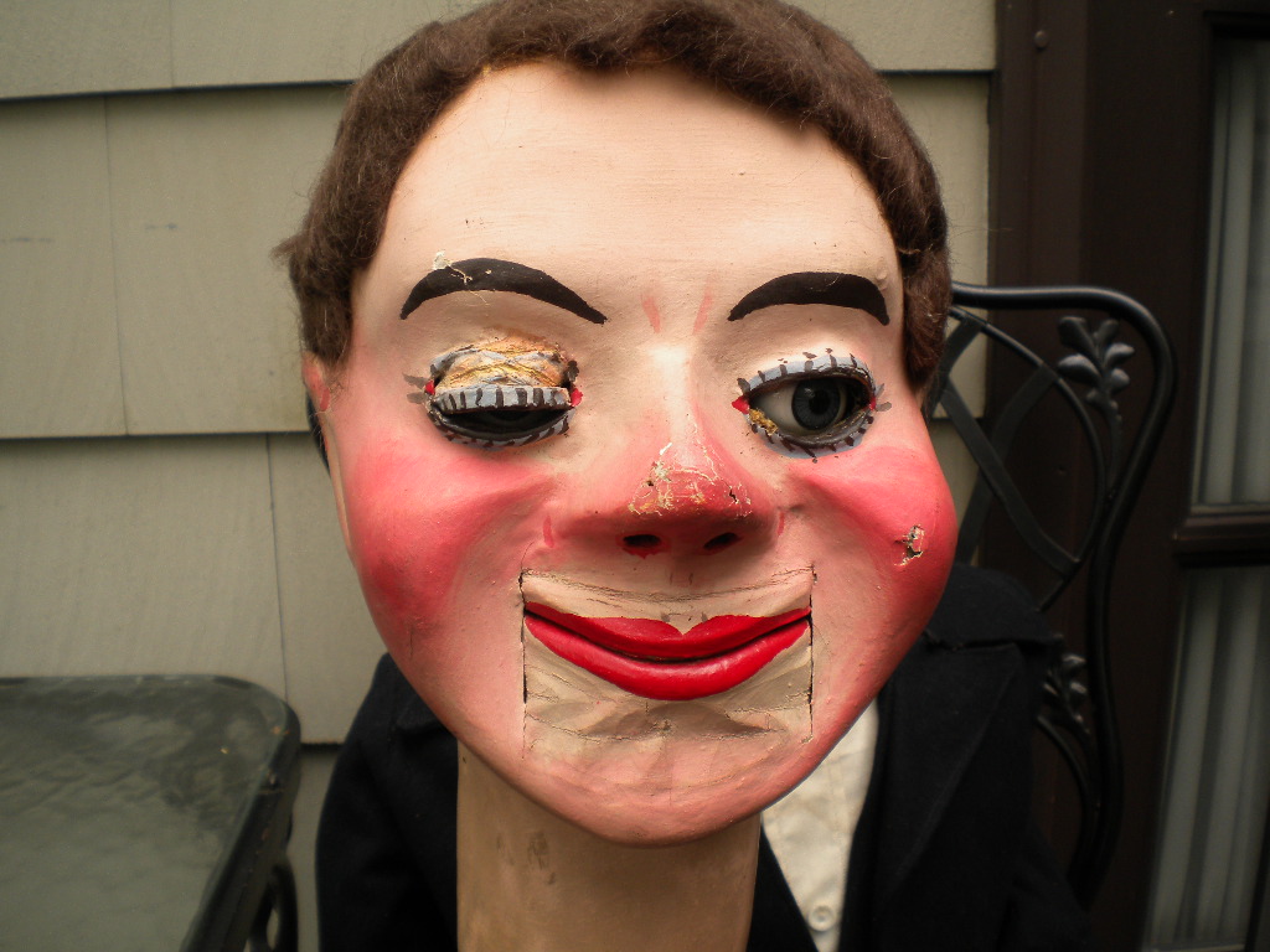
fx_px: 1284
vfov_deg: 40.7
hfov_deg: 52.6
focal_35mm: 35
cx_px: 635
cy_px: 476
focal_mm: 6.3
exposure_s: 1/138
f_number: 4.6
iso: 80
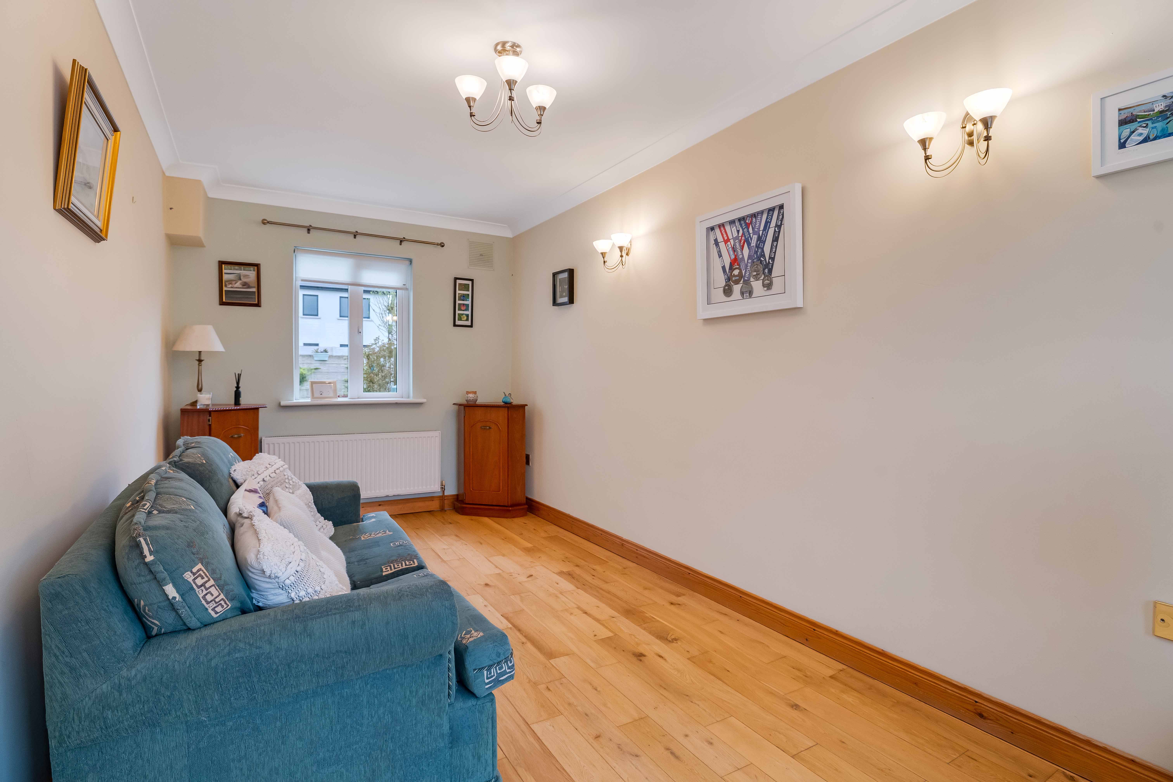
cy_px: 391
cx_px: 586
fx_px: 554
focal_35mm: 17
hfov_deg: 93.3
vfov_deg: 70.4
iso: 640
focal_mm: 17
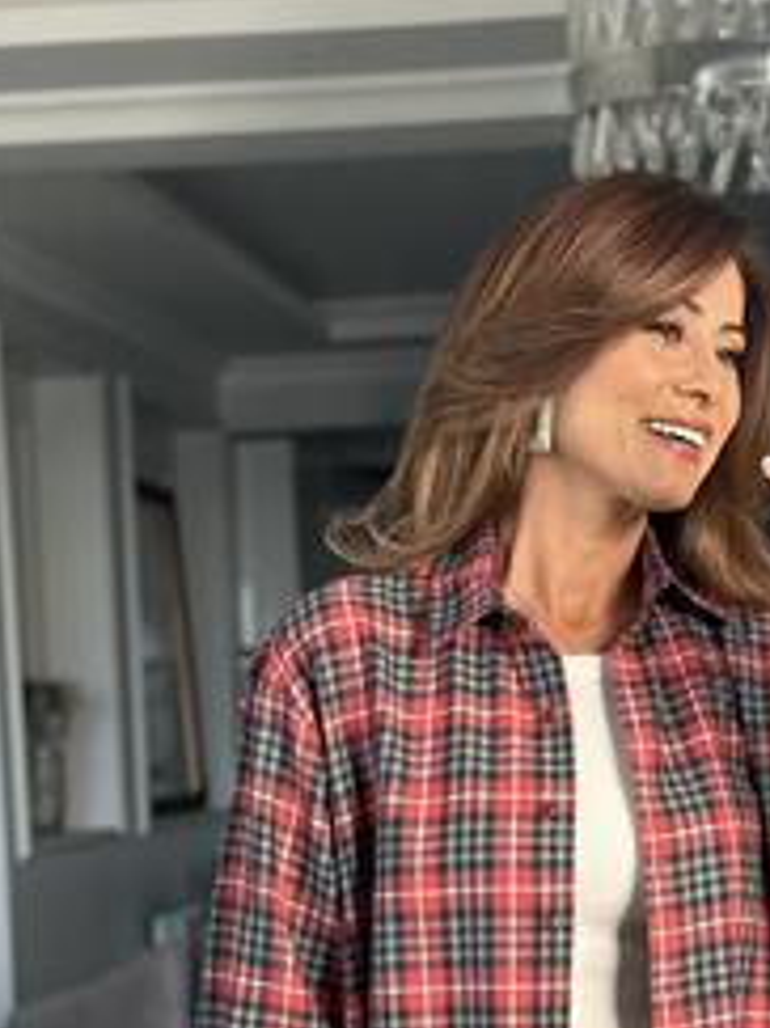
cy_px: 1015
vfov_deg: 19.1
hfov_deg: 14.7
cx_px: 643
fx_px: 2968
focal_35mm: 100
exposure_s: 1/121
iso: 100
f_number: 1.78
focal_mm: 6.86
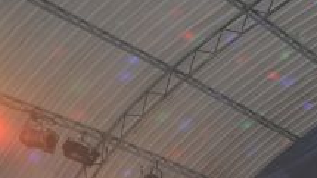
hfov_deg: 18.4
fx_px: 920
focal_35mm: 109
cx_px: 392
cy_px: 284
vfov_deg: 10.6
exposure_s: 1/60
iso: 800
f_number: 4
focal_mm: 25
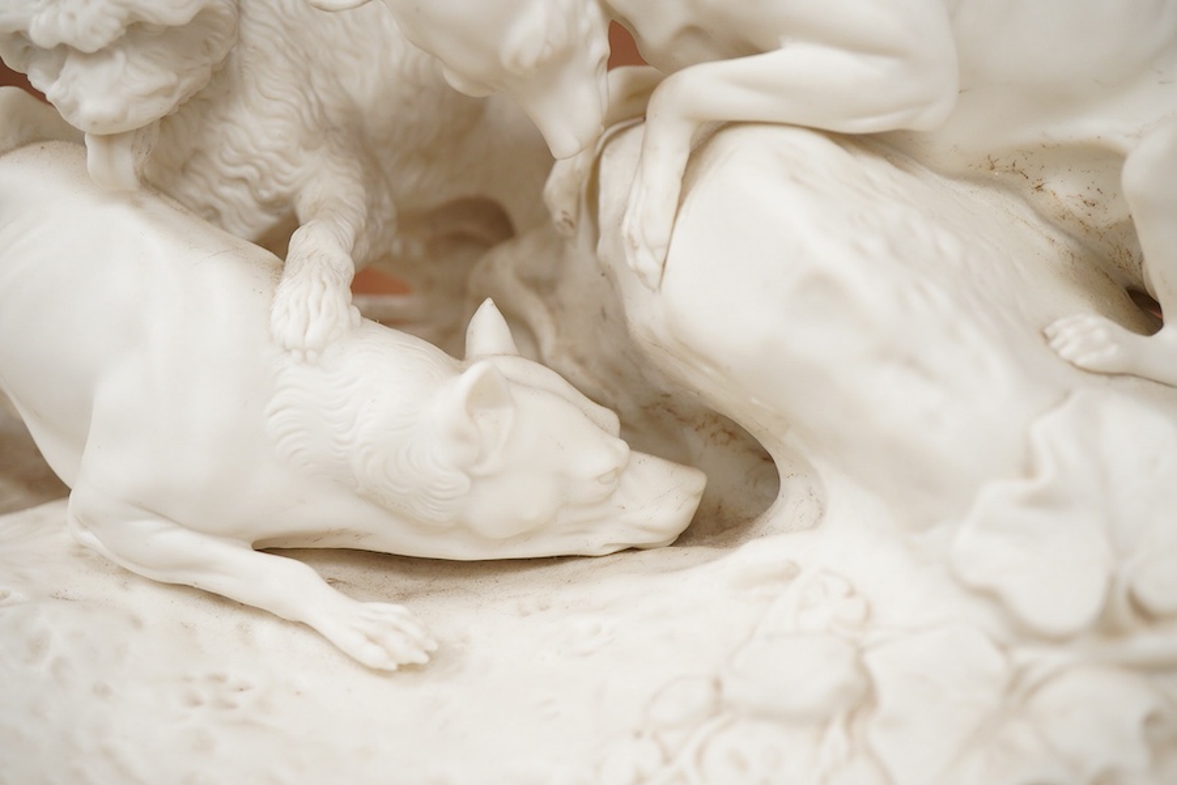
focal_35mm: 45
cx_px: 588
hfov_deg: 43.6
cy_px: 392
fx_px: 1471
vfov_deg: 29.9
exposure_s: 1/125
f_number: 7.1
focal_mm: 30
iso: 1250
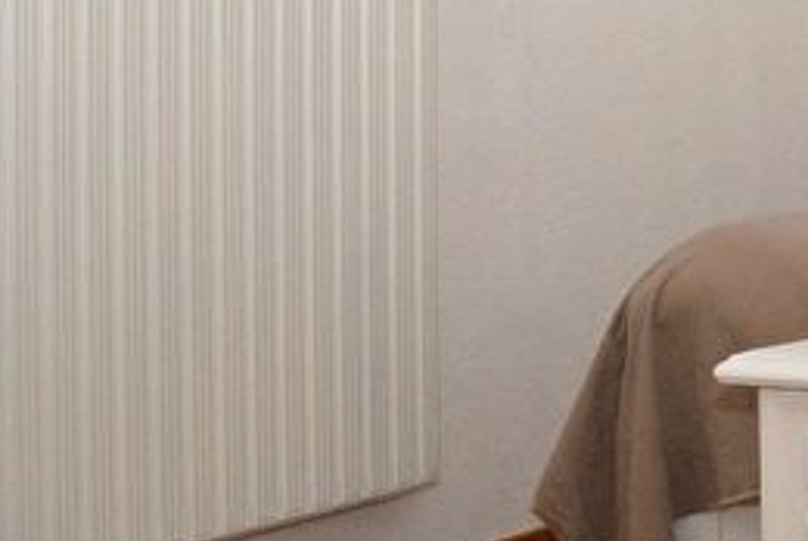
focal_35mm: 106
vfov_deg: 12.8
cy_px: 25
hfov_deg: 16.8
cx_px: 1336
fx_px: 2382
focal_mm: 18
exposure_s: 1/60
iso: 4000
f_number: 10
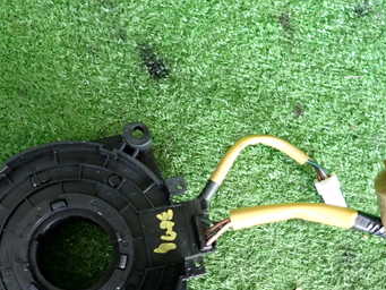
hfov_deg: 42.9
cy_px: 218
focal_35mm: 44
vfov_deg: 32.3
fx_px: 491
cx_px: 195
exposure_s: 1/30
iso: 250
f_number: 2
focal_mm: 4.5
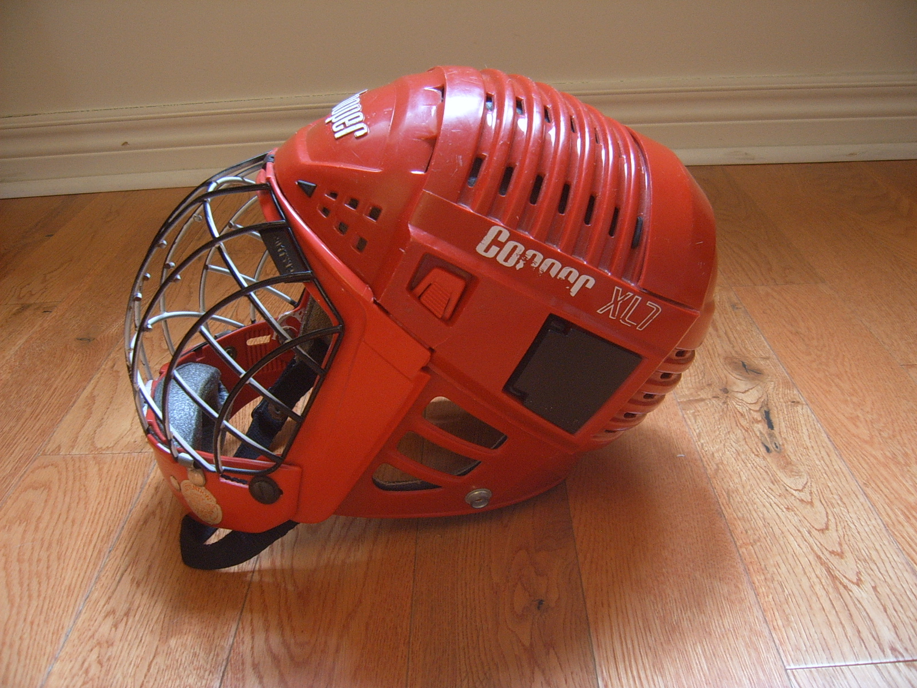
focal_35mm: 35
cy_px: 344
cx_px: 458
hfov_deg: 52.6
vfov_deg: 40.7
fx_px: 927
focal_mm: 5.8
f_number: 2.8
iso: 100
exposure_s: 1/20
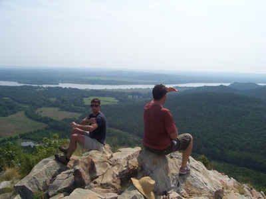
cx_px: 133
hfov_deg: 54.0
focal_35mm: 34
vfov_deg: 41.8
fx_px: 261
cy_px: 100
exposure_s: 1/750
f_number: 5.6
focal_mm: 5.6
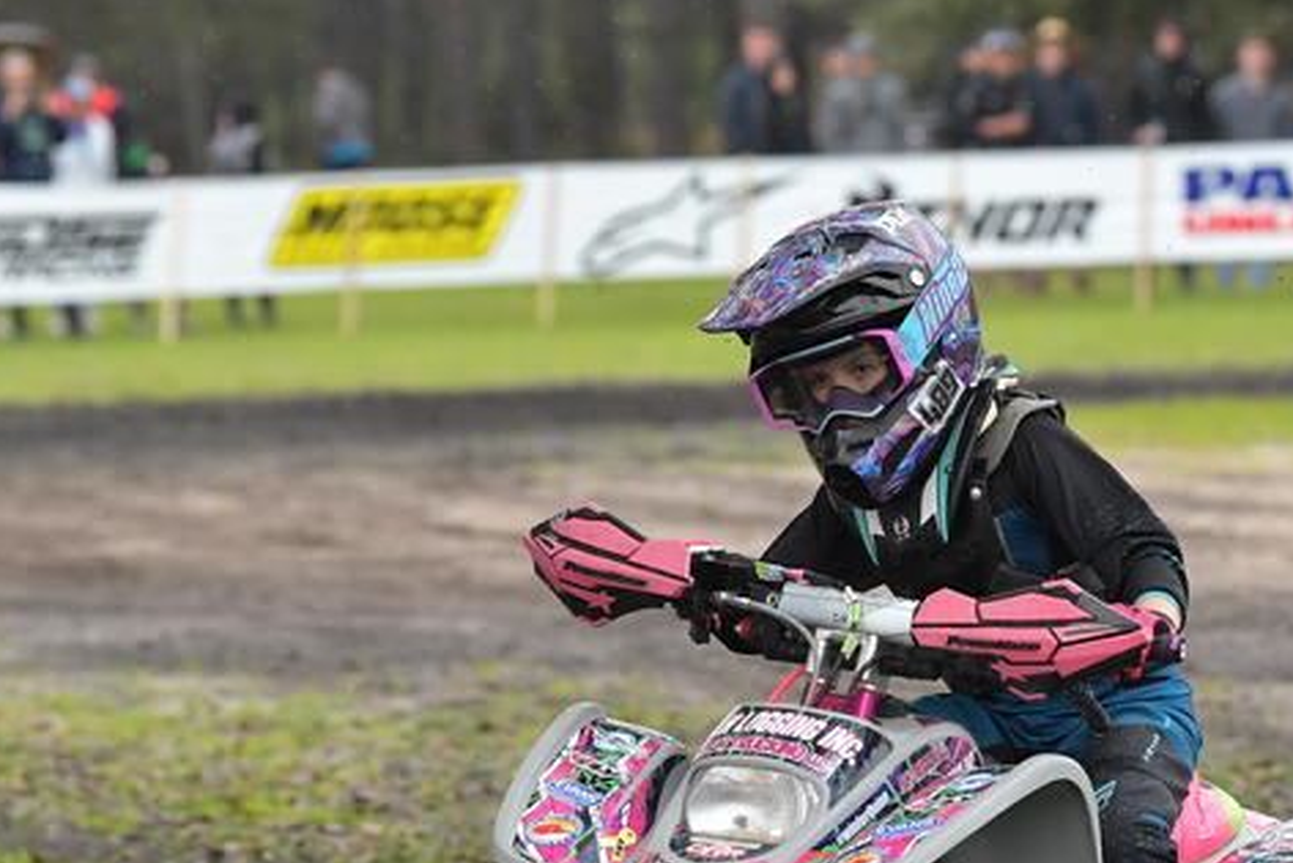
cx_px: 1012
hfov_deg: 5.4
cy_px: 795
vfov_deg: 3.6
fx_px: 13580
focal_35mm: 378
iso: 1600
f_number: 4
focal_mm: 122
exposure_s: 1/1000
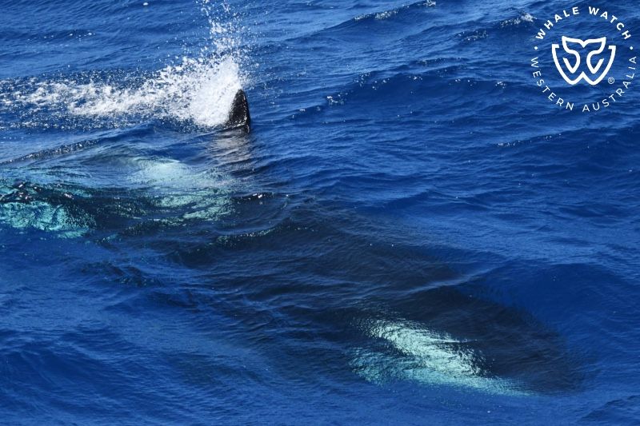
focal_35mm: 270
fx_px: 4799
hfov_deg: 7.6
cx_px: 320
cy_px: 213
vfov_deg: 5.1
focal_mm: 270
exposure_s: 1/8000
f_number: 5.6
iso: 1400
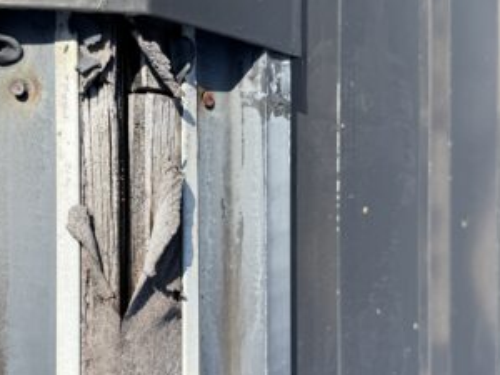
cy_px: 208
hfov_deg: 56.8
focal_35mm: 32
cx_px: 242
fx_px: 462
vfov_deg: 44.1
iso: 80
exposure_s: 1/2110
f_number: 1.78
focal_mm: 6.76
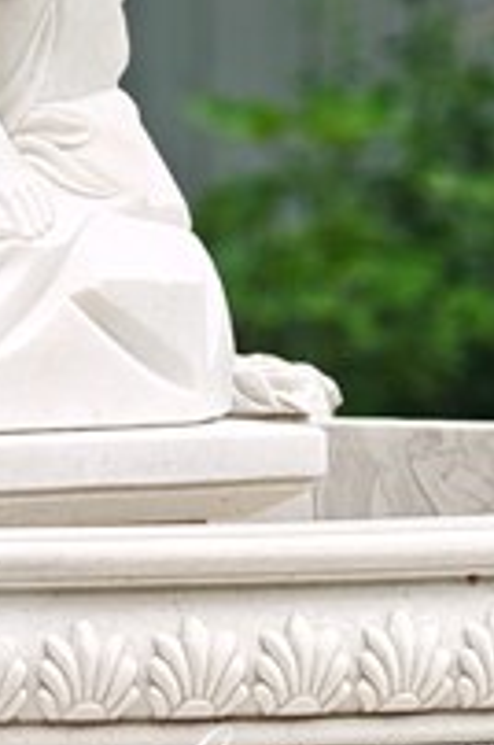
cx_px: -133
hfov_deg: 3.8
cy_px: -214
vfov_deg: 5.7
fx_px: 7456
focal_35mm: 361
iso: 80
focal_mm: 16.53
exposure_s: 1/317
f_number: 1.8
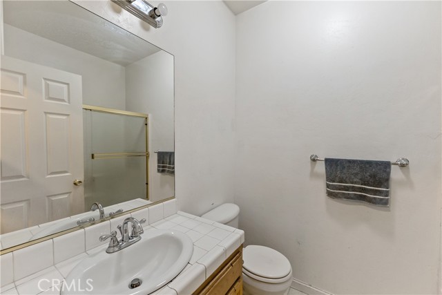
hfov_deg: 104.2
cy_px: 148
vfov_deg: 81.2
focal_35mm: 14
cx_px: 221
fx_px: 172
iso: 1250
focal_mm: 14
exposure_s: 1/160
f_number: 4
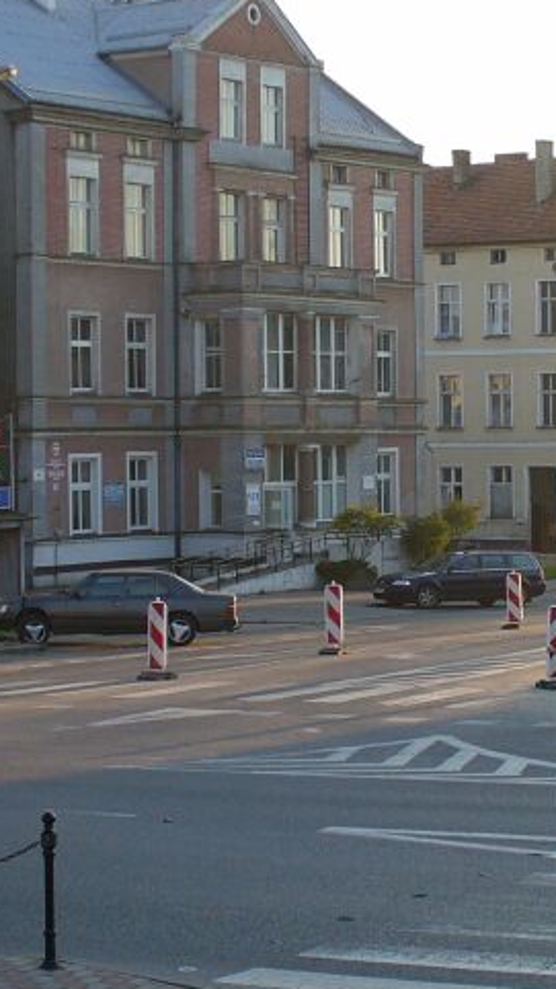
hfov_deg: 12.8
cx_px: 447
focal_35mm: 94
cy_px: 486
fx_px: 2465
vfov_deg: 22.7
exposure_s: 1/200
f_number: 2.9
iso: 80
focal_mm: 7
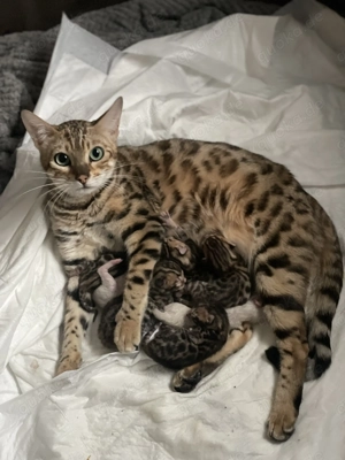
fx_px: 691
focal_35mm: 52
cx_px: 172
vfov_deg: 36.8
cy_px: 230
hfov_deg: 28.0
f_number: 2
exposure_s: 1/18
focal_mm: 6
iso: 500
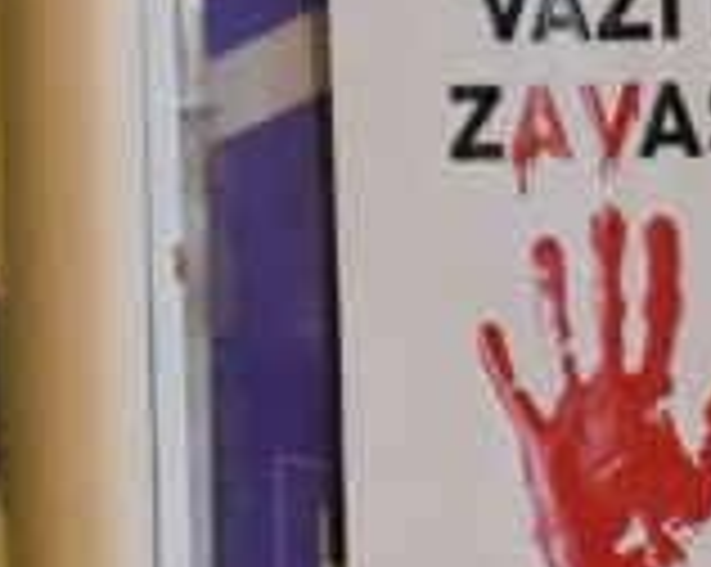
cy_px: 398
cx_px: -63
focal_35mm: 1825
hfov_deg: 1.1
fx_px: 38356
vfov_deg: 0.8
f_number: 4
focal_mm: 200
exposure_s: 1/100
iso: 10000
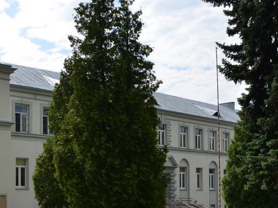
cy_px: 181
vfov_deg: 23.8
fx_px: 482
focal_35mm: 60
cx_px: 53
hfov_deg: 31.3
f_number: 9
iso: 100
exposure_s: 1/320
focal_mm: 18
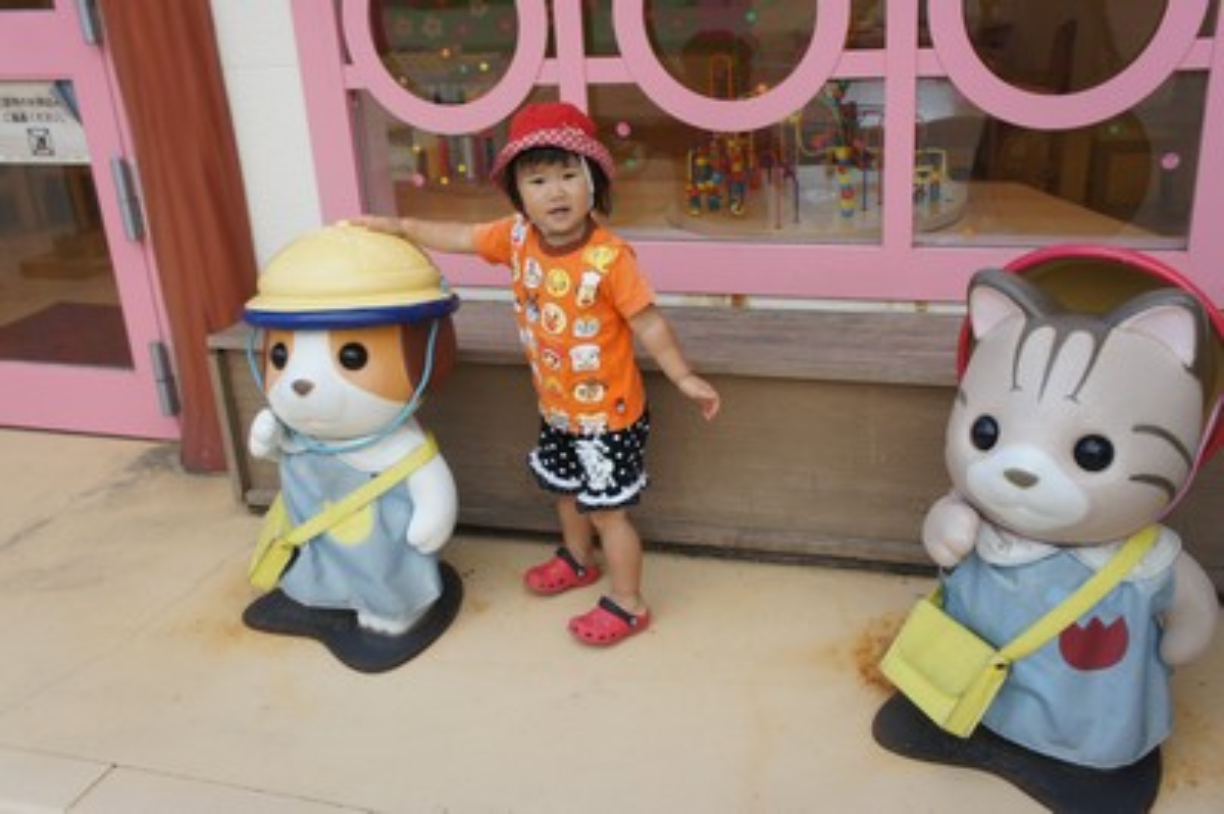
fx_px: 1172
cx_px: 612
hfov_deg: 55.1
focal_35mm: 34
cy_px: 407
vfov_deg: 38.3
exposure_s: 1/250
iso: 400
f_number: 7.1
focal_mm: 23
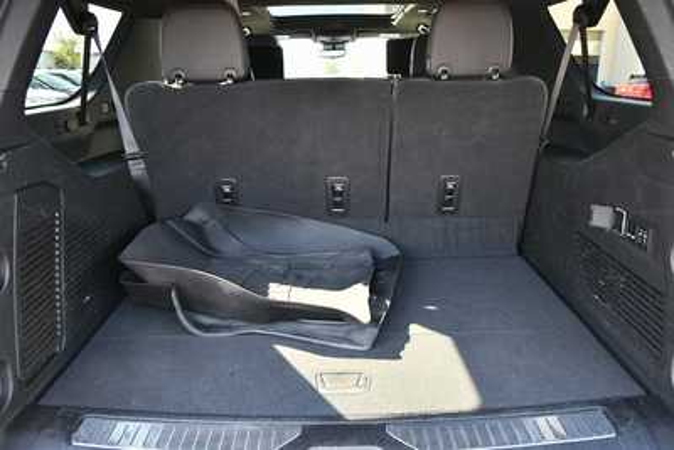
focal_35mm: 30
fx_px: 562
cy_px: 225
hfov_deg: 61.9
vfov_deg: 43.6
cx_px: 337
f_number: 5.6
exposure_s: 1/125
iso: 1100
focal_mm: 20
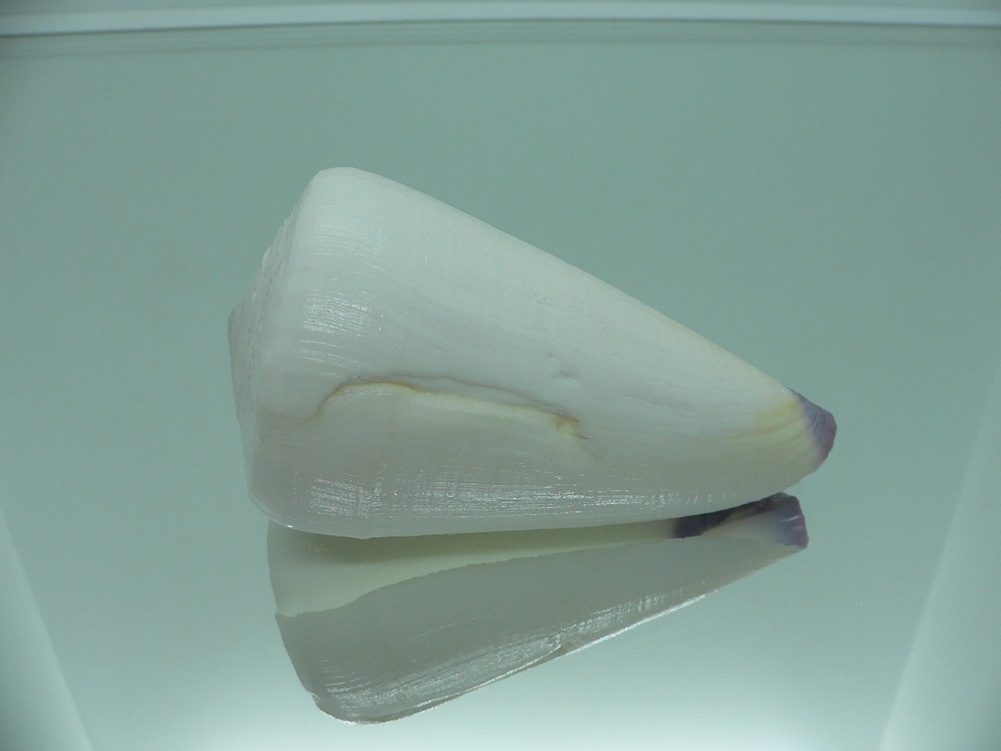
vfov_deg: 39.7
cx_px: 512
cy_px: 370
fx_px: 1041
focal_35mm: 36
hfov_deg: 51.3
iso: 80
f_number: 2.8
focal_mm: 4.6
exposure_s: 1/80
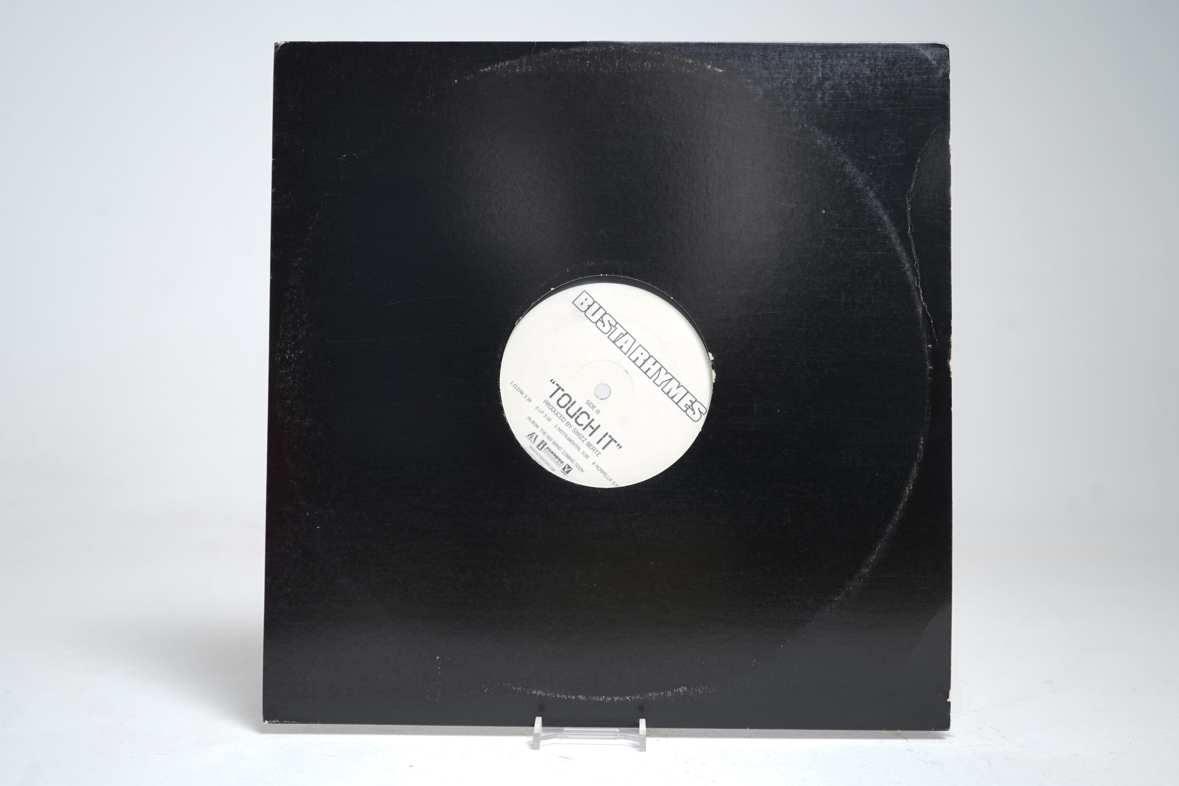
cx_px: 601
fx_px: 1113
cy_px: 387
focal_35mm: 34
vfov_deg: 38.9
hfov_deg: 55.8
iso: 64
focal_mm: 33
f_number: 5
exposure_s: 1/5
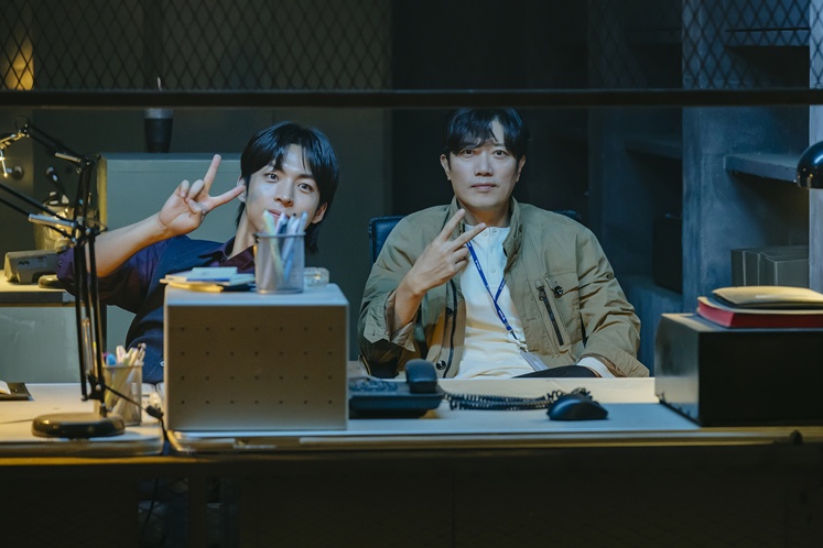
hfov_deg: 15.9
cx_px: 369
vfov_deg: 10.6
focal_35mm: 129
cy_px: 245
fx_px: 2949
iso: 5000
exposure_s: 1/80
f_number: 4.5
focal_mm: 107
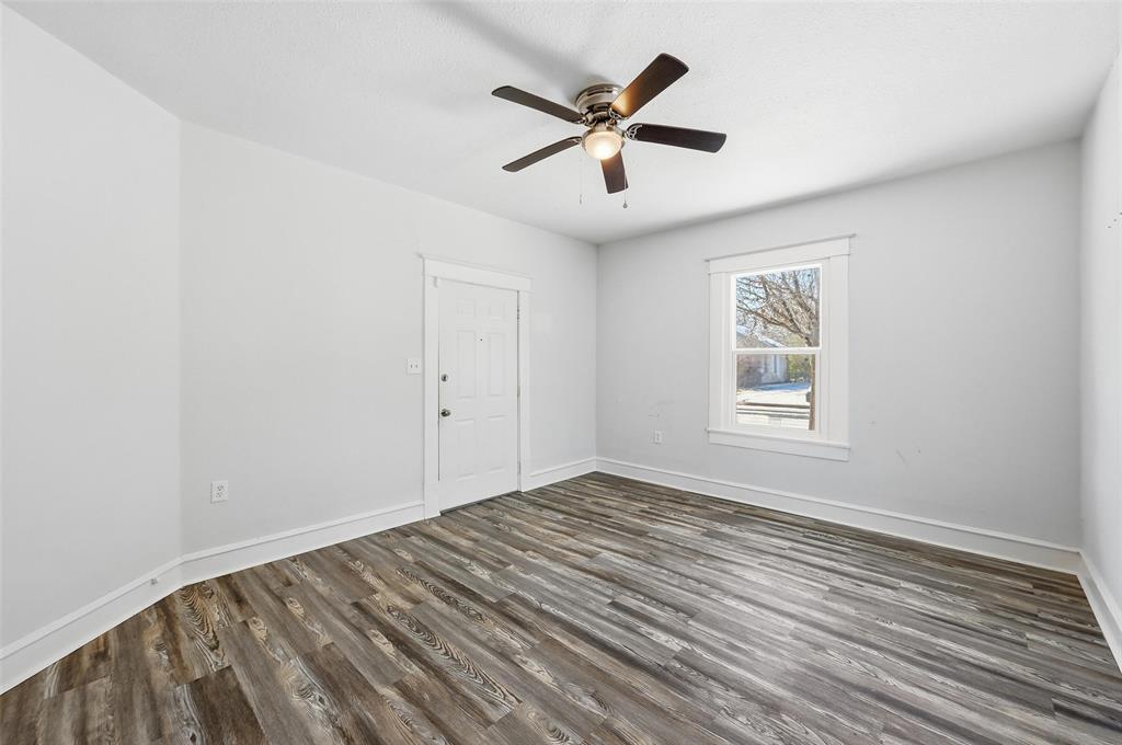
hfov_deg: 104.3
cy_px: 372
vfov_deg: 81.1
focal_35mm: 14
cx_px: 561
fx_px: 436
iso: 1250
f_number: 7.1
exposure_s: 1/2500
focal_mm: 14
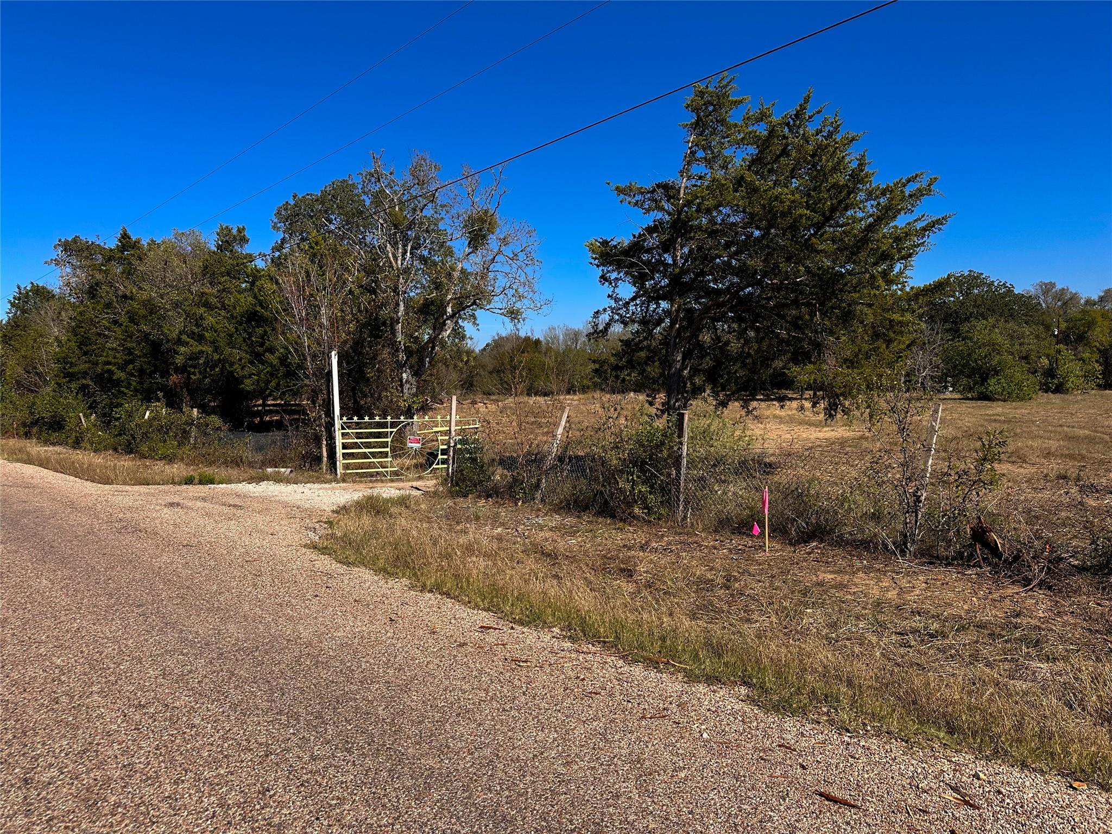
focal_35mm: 24
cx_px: 556
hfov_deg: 71.6
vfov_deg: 56.8
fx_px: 771
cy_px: 417
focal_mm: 6.86
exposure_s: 1/5300
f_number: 1.8
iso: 80
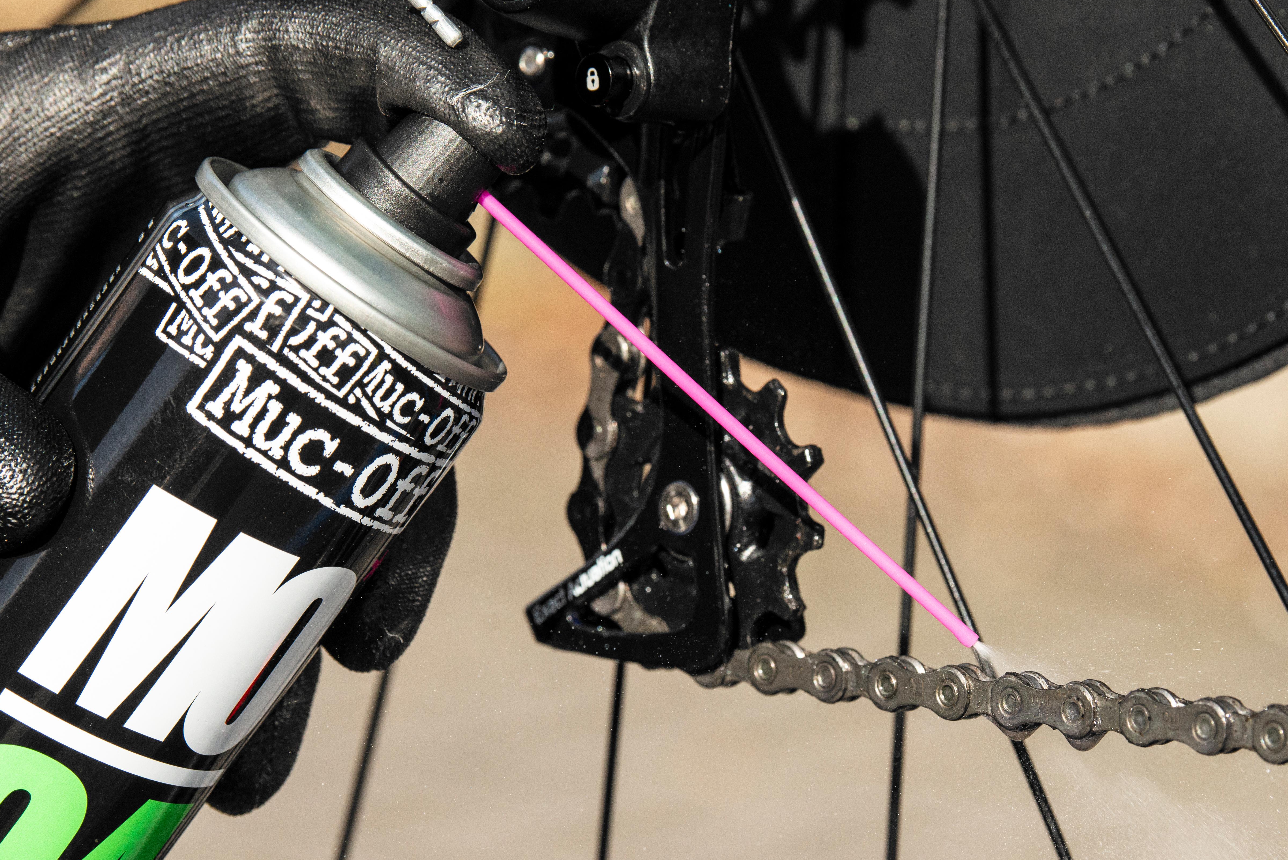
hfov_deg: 10.3
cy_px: 539
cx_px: 721
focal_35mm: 199
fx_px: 7122
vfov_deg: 6.9
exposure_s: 1/2500
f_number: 7.1
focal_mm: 130
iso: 1250
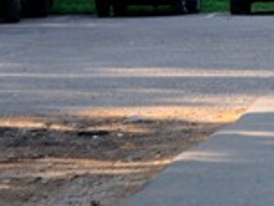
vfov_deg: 4.4
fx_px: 2699
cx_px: 615
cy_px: 57
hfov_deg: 5.6
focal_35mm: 341
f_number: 5.6
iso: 250
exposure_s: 1/250
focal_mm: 40
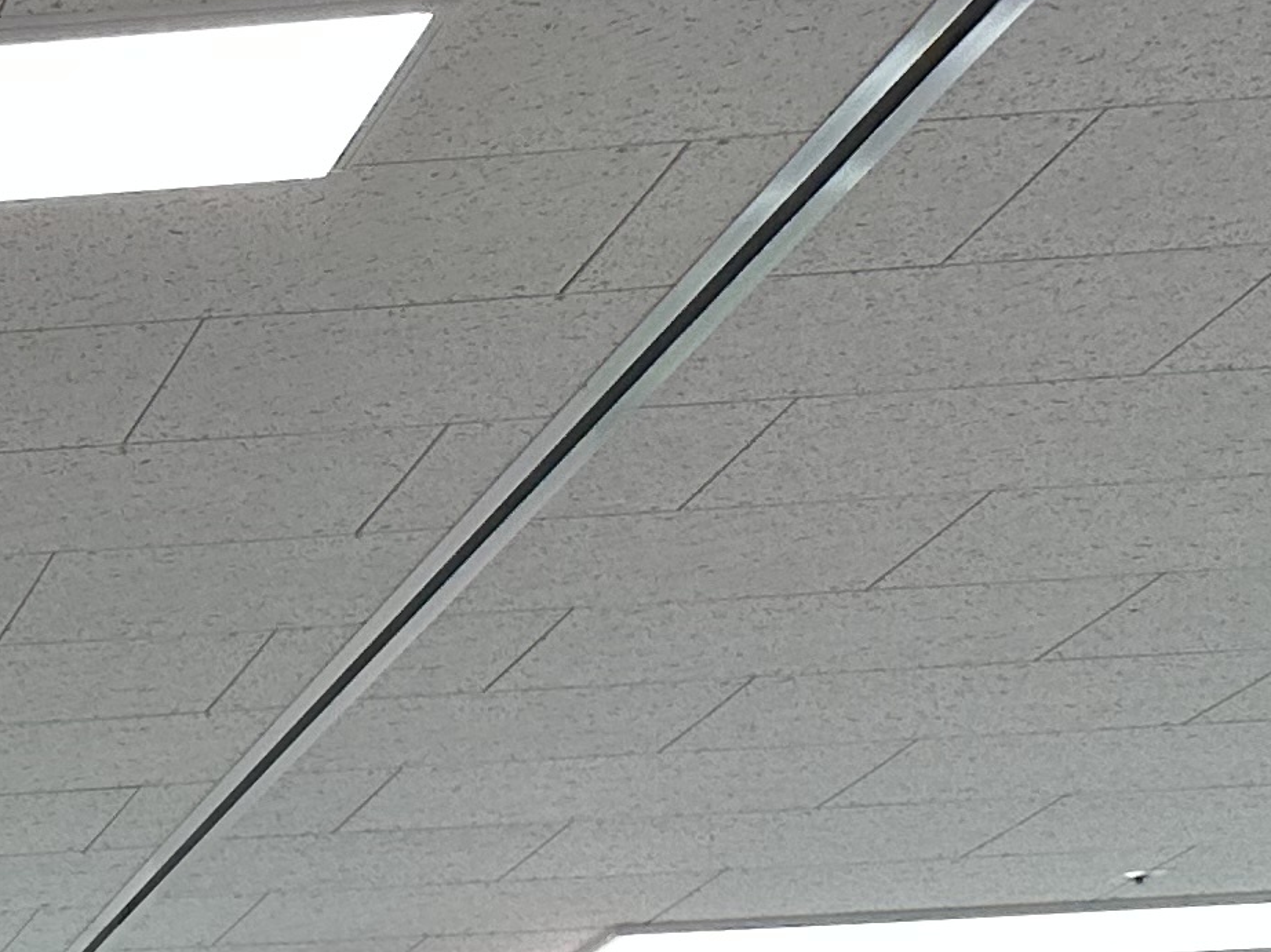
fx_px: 3854
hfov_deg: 14.9
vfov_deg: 12.6
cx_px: -1354
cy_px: 1834
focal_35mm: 105
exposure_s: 1/213
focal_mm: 6.86
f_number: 1.78
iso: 80
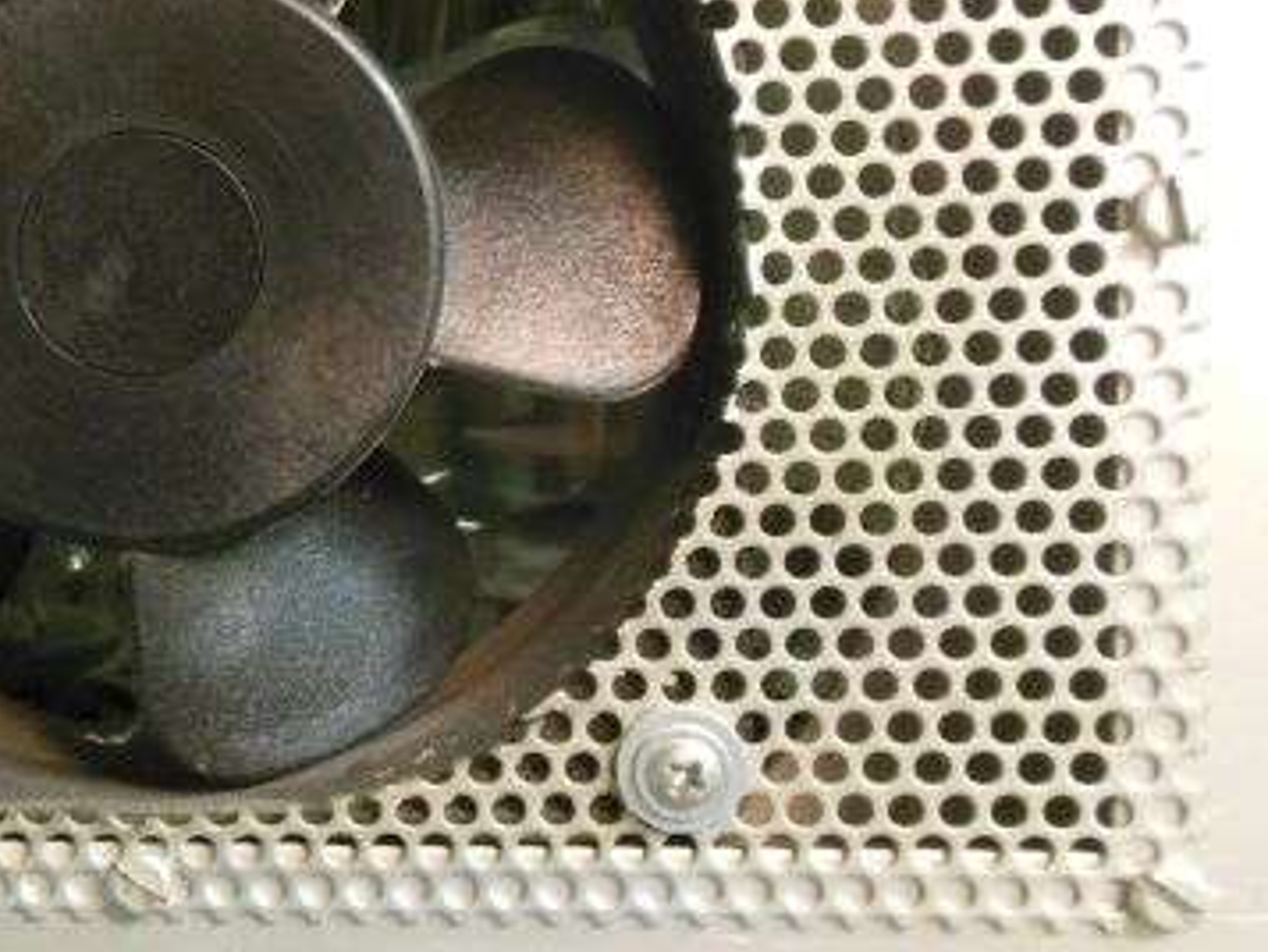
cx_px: -11
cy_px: 380
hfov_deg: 31.6
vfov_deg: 26.1
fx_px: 2052
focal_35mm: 56
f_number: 3.2
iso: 500
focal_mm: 4.5
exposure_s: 1/8
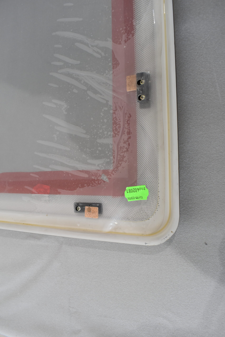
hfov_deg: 47.9
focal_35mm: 27
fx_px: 253
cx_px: 112
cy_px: 168
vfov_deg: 67.4
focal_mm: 18
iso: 400
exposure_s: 1/60
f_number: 7.1
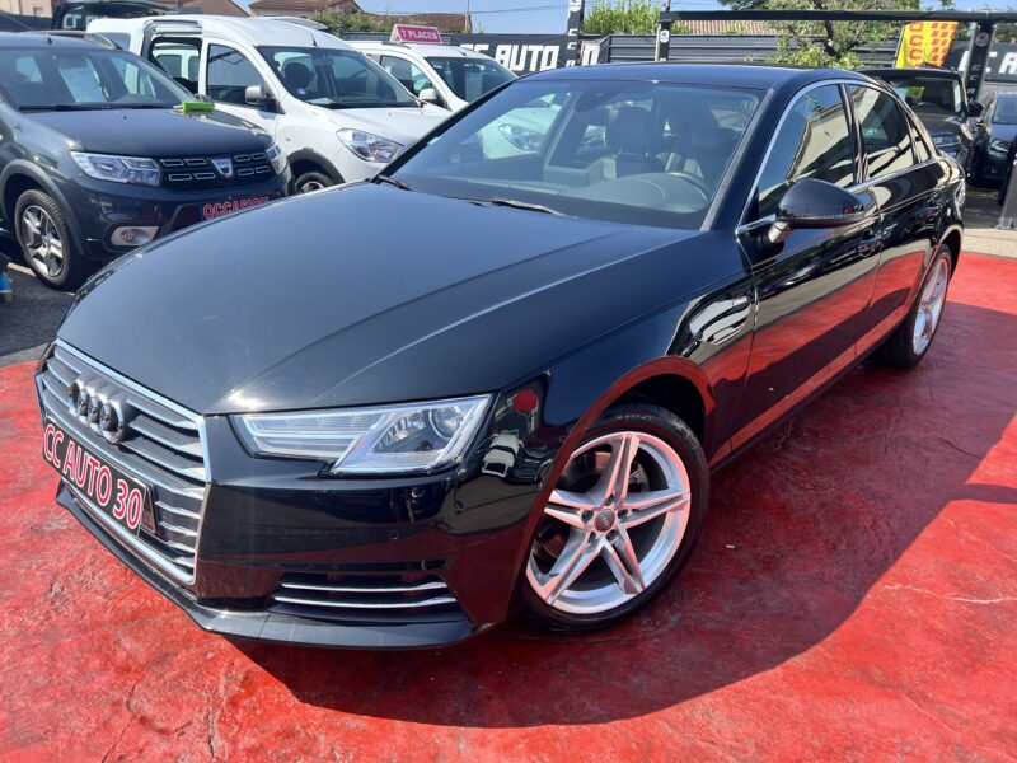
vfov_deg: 53.1
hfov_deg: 67.3
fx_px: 764
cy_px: 382
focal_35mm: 26
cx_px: 508
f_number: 1.5
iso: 50
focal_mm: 5.7
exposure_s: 1/1361
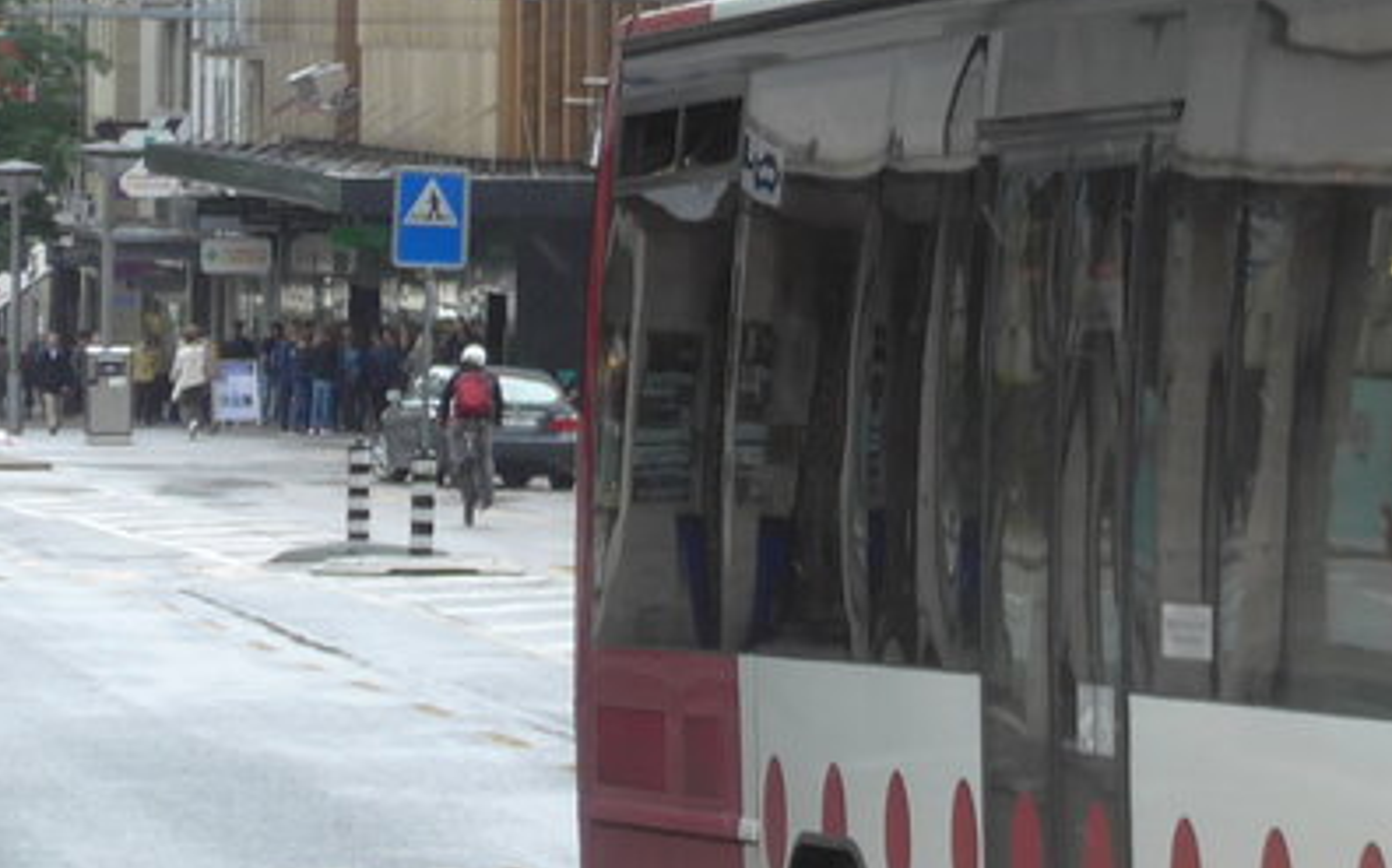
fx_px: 12550
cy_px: 404
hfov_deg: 6.3
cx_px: 2095
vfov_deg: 4.0
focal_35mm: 331
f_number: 4.8
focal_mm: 20.4
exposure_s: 1/200
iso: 160
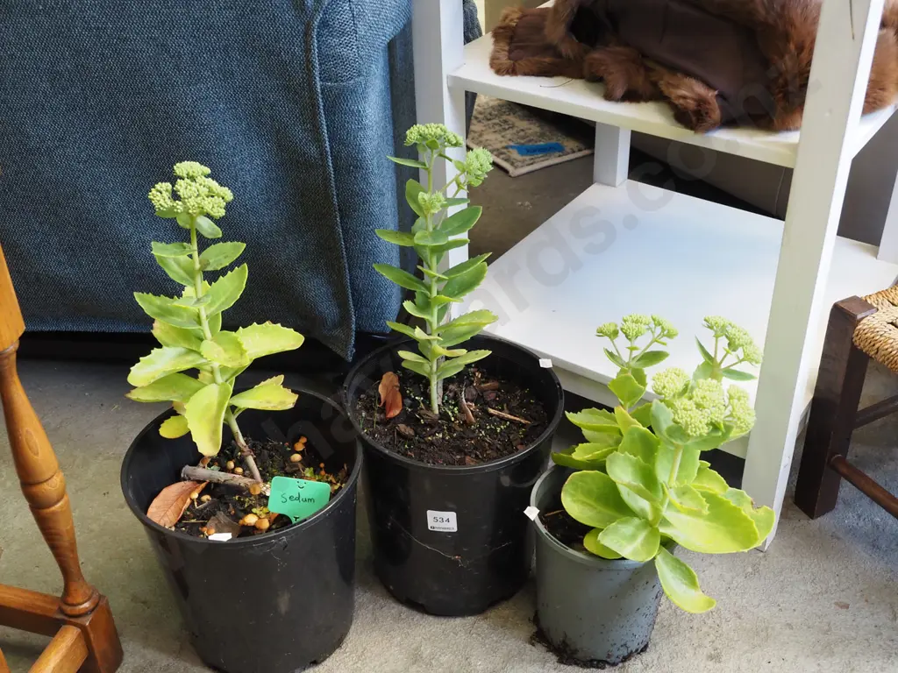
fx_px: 1038
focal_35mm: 40
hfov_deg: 46.8
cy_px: 336
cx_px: 449
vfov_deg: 36.0
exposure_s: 1/60
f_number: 5.6
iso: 1600
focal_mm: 20
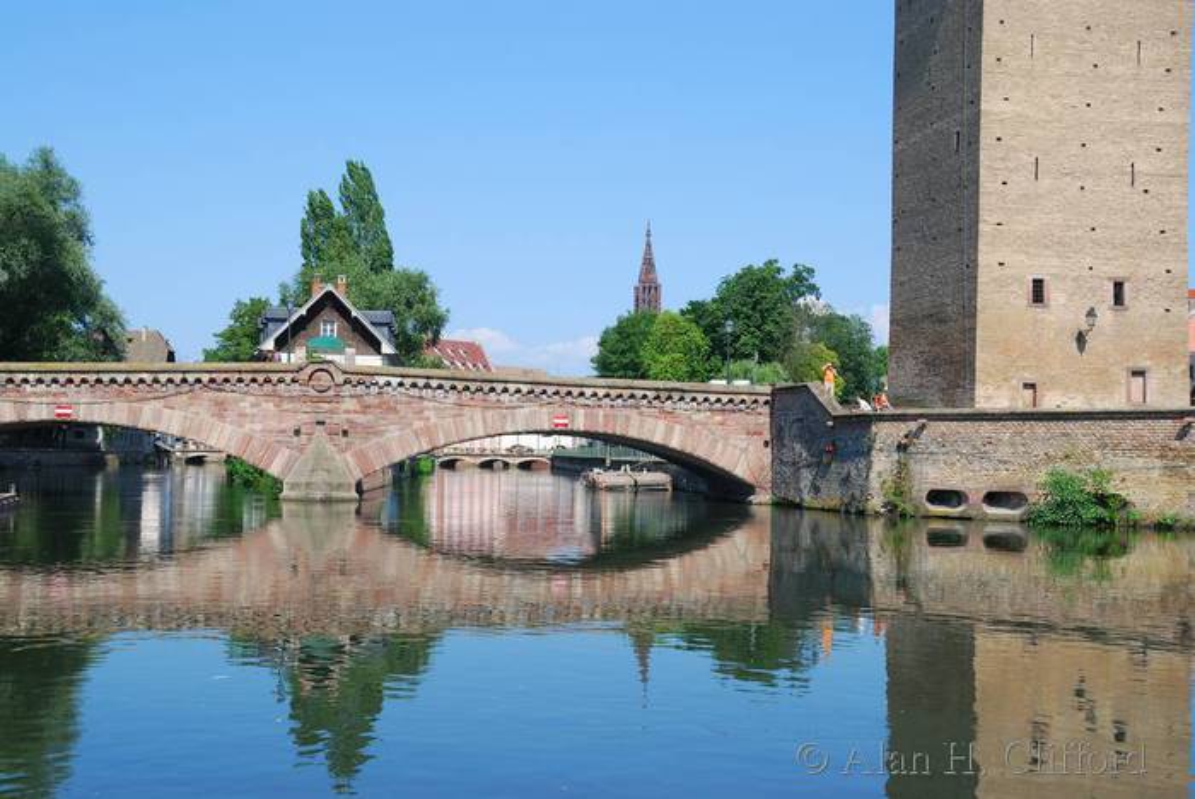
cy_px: 400
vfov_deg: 32.0
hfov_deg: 46.4
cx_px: 598
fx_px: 1395
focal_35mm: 42
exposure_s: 1/200
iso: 100
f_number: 7.1
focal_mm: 28
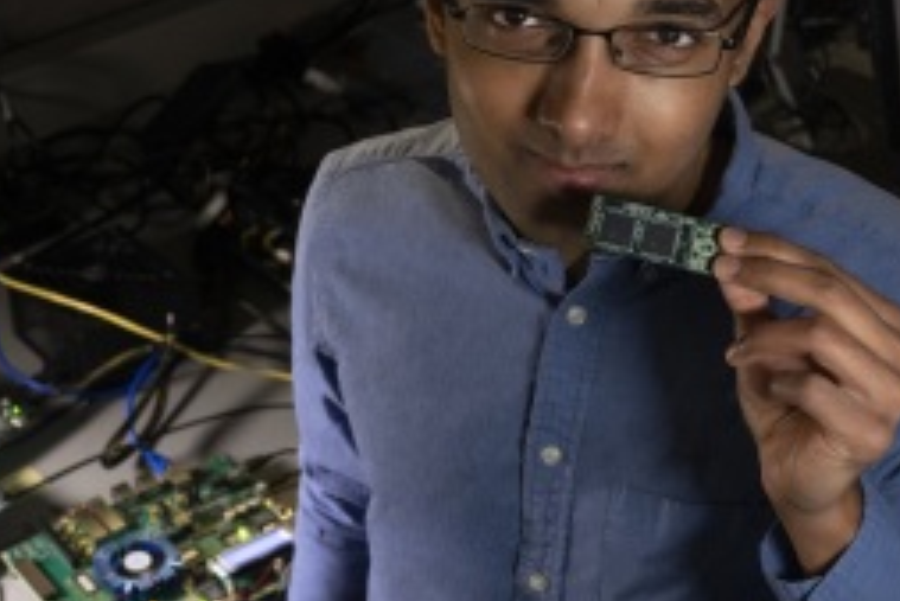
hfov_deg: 28.0
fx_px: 1801
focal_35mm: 72
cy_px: 267
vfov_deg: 18.9
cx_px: 406
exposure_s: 1/100
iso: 2000
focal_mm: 38
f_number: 5.6
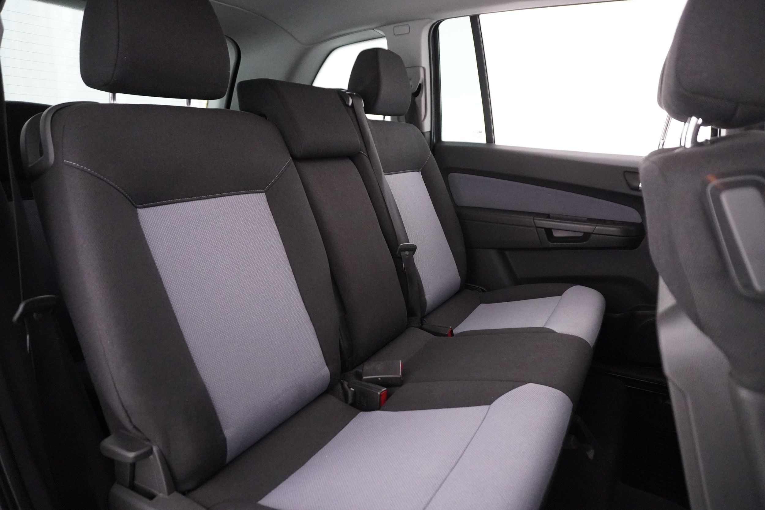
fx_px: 510
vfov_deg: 53.1
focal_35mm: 24
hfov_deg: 73.7
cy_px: 255
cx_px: 382
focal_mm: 16
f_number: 3.5
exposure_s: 1/100
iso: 6400
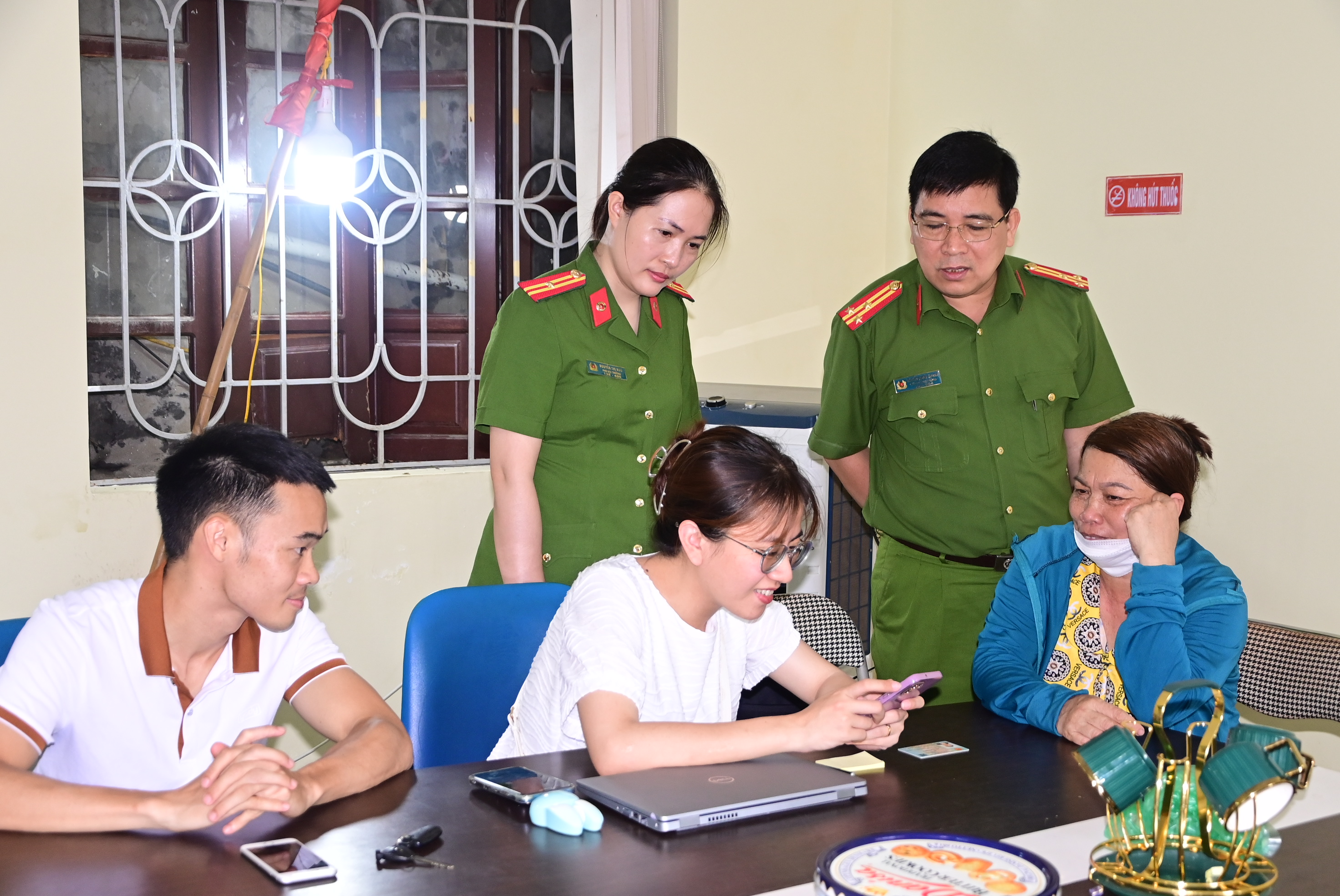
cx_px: 670
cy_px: 448
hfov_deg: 41.1
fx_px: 1788
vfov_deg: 28.1
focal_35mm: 48
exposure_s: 1/200
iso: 1000
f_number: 5
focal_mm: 32
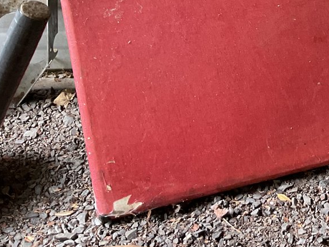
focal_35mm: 76
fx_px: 722
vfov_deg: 18.7
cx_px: 419
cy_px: -16
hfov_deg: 23.0
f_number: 1.8
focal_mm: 3
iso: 125
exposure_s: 1/60
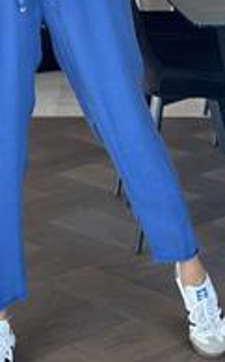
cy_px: 2
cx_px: 41
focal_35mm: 133
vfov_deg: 15.4
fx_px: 1307
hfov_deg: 9.8
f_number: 1.78
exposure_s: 1/72
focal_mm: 6.86
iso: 125
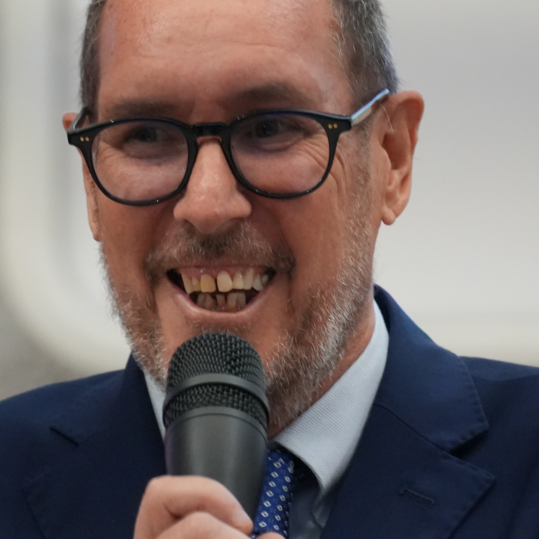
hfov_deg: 5.6
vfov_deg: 5.6
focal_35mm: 313
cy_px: 208
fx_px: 5514
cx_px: 233
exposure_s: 1/125
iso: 3200
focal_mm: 104
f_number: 4
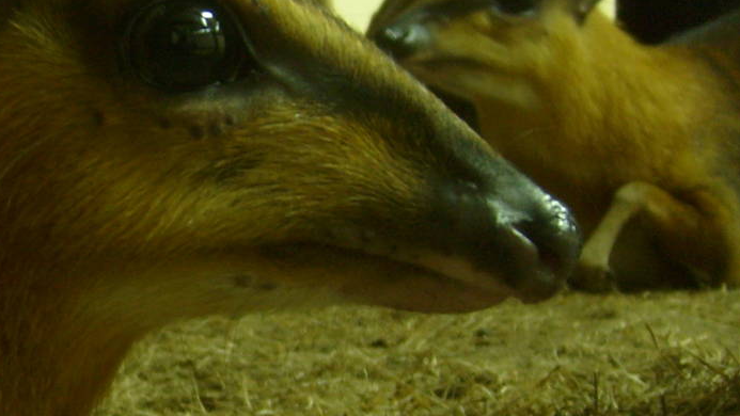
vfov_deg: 13.7
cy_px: 279
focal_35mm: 88
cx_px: -14
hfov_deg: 23.1
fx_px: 1727
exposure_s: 1/3
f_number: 2.8
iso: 80
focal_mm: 5.8
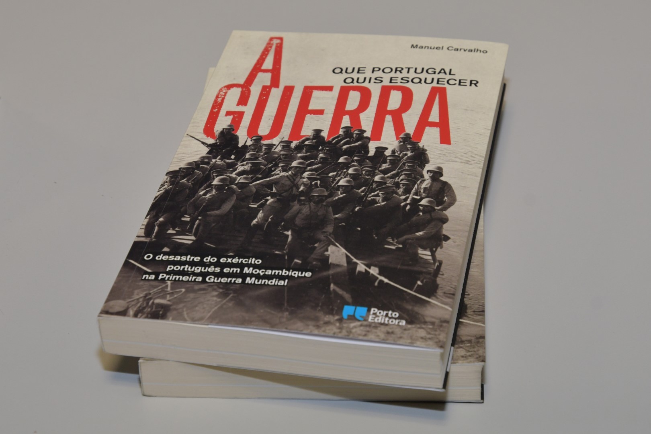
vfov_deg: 17.5
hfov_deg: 26.0
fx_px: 1410
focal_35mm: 78
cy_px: 217
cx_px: 326
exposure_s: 1/160
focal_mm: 52
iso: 800
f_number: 6.3
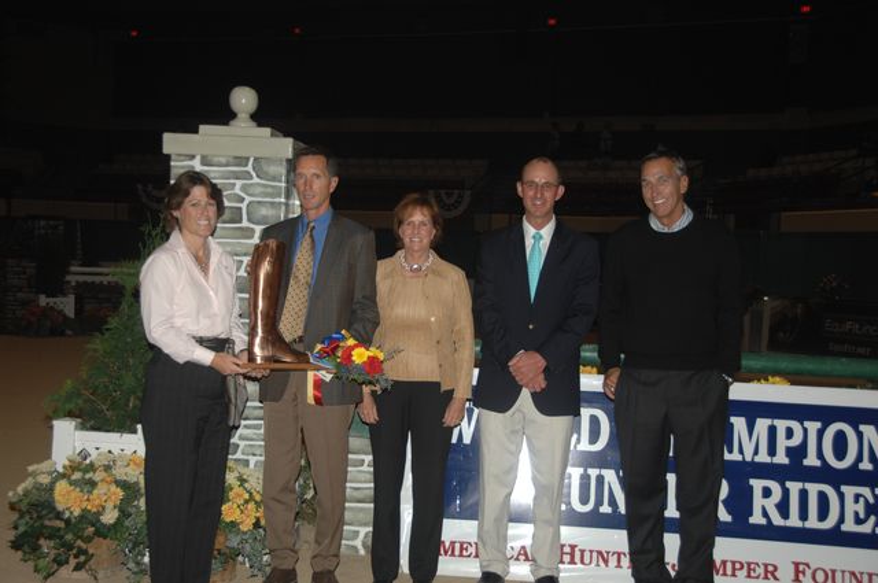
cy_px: 292
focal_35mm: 52
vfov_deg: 25.7
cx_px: 439
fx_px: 1279
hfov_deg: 37.9
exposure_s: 1/250
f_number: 4.2
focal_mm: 35
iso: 200
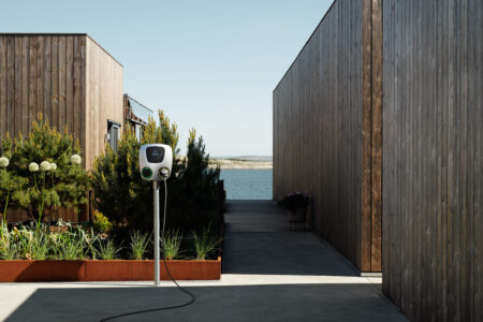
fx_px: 671
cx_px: 242
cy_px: 161
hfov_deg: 39.6
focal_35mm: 50
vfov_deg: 27.0
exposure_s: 1/400
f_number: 5.6
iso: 64
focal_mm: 50
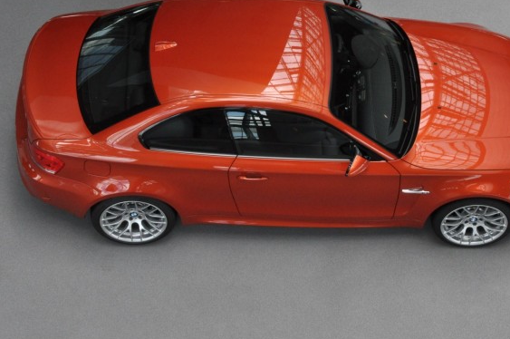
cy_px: 127
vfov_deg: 11.0
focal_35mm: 124
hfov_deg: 16.5
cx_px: 282
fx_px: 1755
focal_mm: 62
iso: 1000
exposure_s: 1/30
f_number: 22
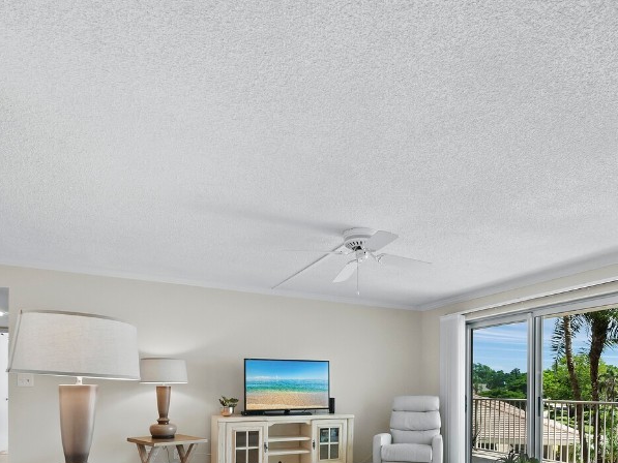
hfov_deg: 70.4
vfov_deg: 52.3
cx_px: 386
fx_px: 429
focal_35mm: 24
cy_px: 385
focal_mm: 7
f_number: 11
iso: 400
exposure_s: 1/4
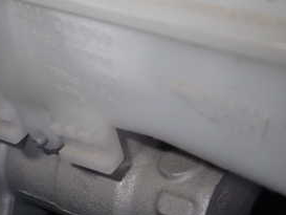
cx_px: 65
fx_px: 455
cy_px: 169
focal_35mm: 55
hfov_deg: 34.1
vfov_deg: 26.1
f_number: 5.6
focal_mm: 4.5
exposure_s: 1/30
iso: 200
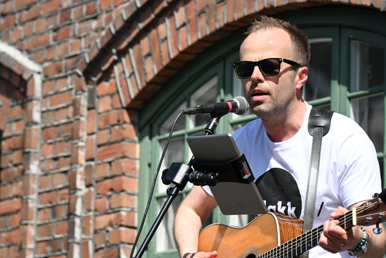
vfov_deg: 7.6
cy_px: 129
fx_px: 1930
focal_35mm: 180
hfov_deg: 11.4
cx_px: 193
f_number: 8
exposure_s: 1/250
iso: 125
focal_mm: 180
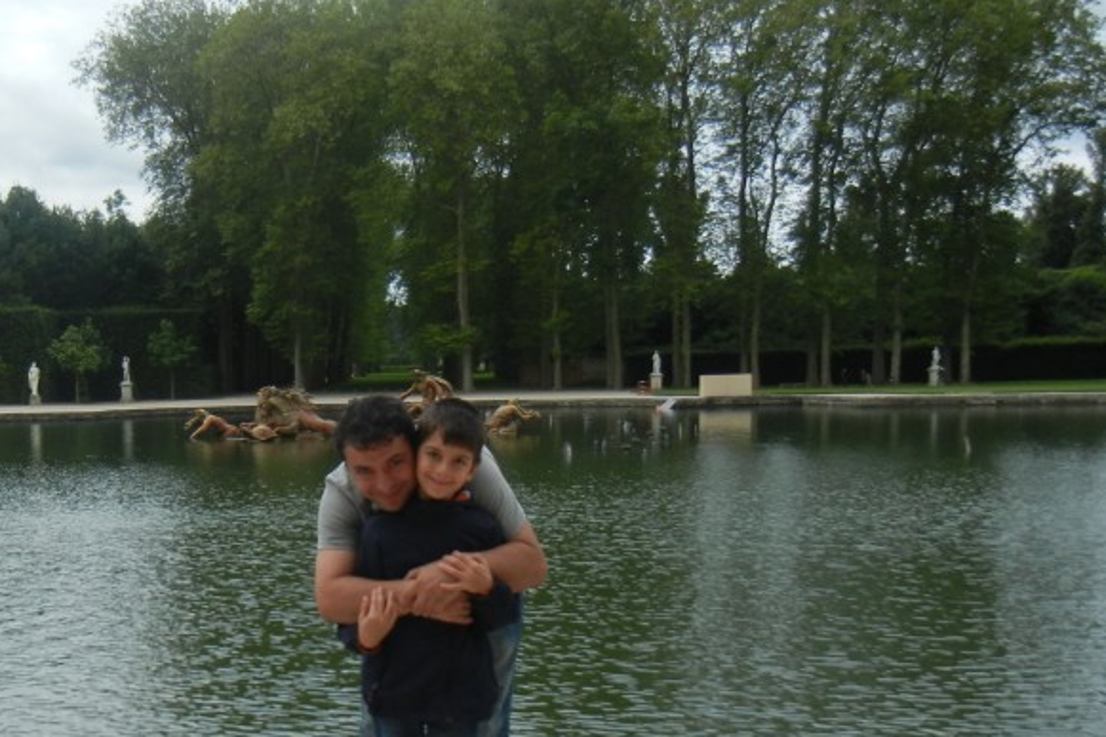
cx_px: 247
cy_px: 592
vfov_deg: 24.2
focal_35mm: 55
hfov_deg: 35.3
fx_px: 1689
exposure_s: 1/330
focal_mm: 5.4
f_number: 7
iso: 160
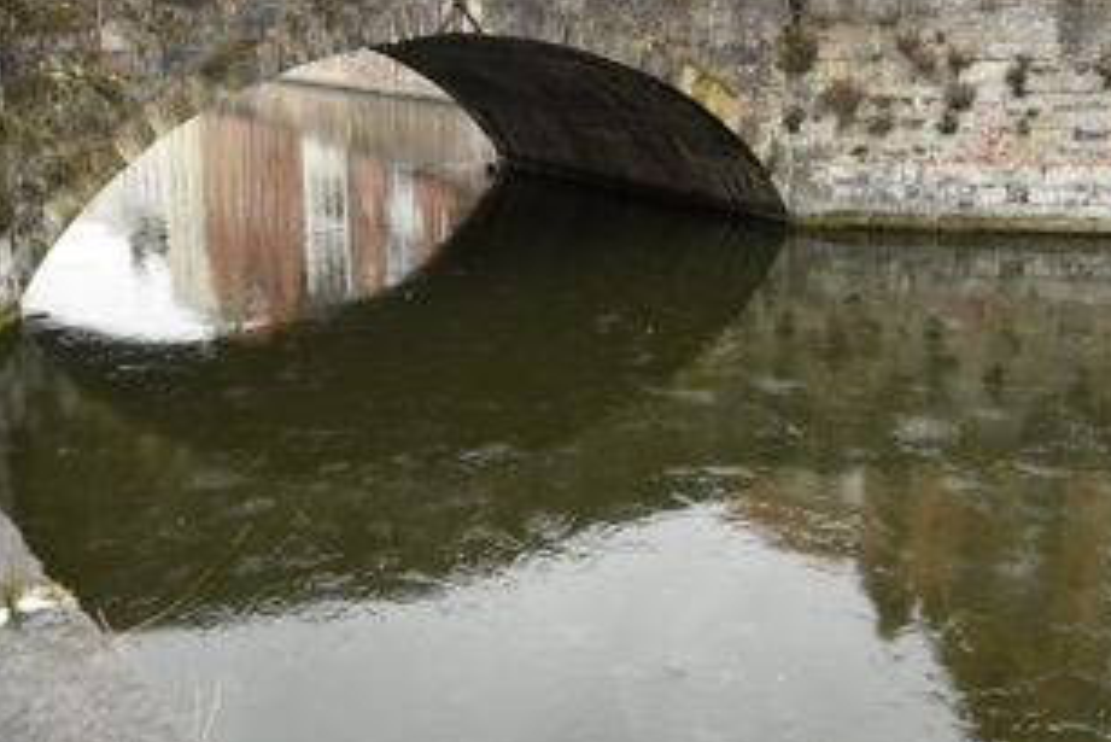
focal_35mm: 43
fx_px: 1328
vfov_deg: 31.1
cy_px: 295
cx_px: 546
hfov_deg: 45.4
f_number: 5
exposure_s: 1/80
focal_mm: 22
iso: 200
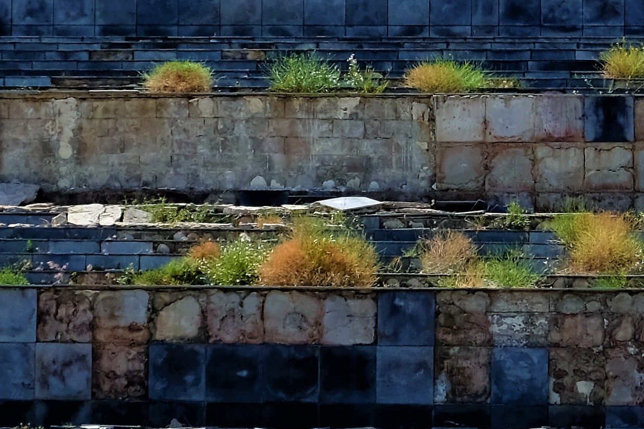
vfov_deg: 5.4
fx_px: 4543
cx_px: 469
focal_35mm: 254
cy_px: -52
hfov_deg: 8.1
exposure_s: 1/950
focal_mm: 40.7
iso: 400
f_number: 8
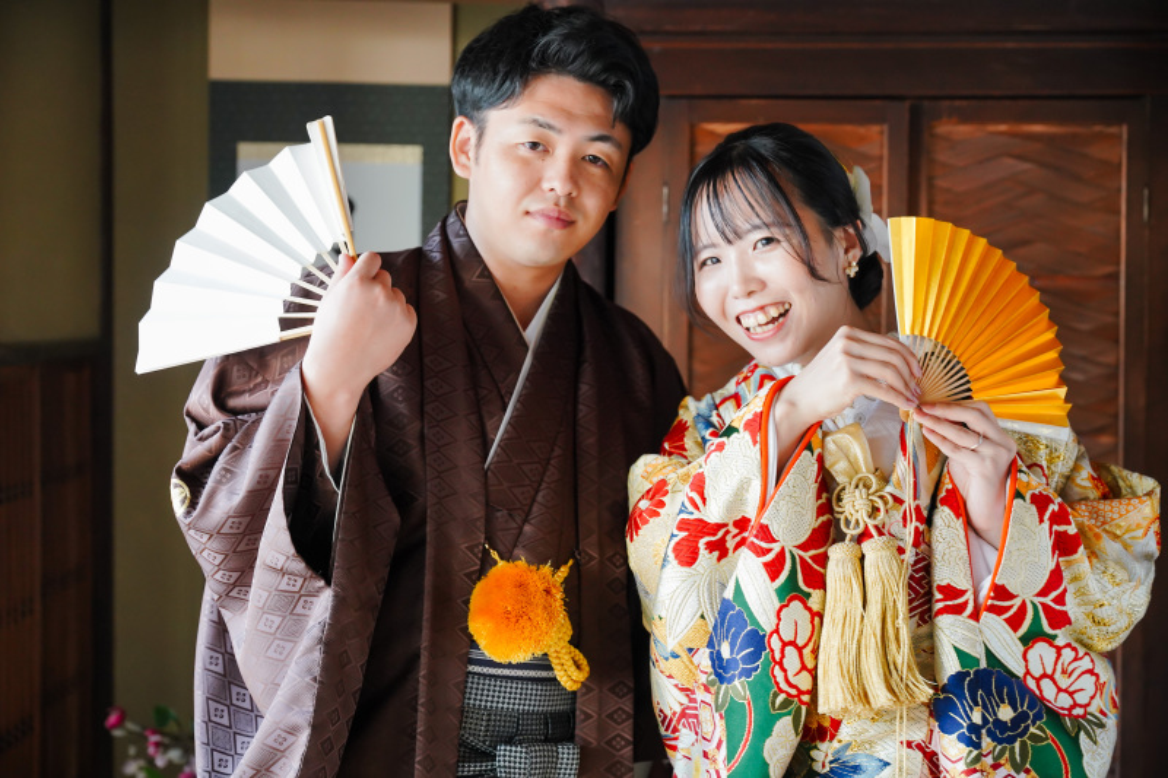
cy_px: 389
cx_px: 584
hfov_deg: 38.8
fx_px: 1657
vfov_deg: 26.4
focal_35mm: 51
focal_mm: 51.1
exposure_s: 1/100
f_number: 3.5
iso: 2000
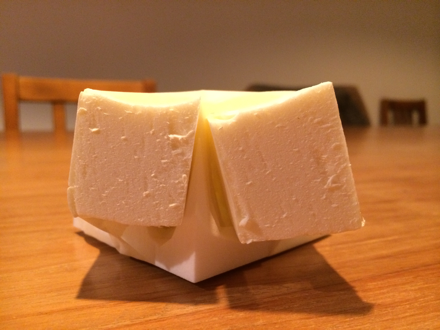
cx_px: 220
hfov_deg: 60.0
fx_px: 381
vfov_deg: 46.8
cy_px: 165
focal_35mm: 30
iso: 320
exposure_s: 1/20
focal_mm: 4.12
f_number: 2.2
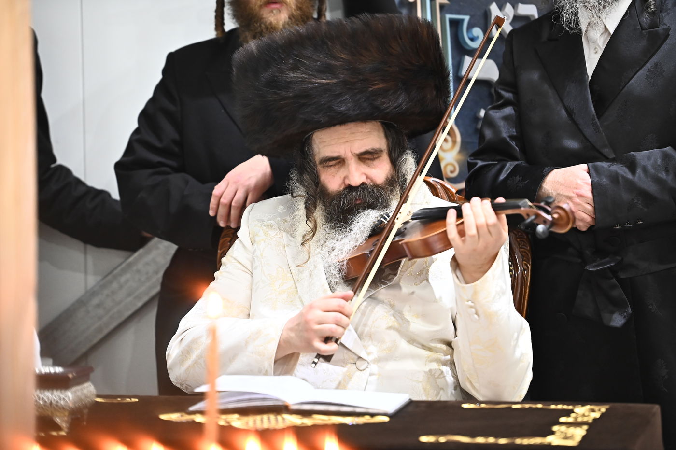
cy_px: 225
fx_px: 3284
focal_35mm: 175
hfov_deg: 11.8
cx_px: 338
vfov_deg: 7.8
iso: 3200
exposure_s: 1/200
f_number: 3.2
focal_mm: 175
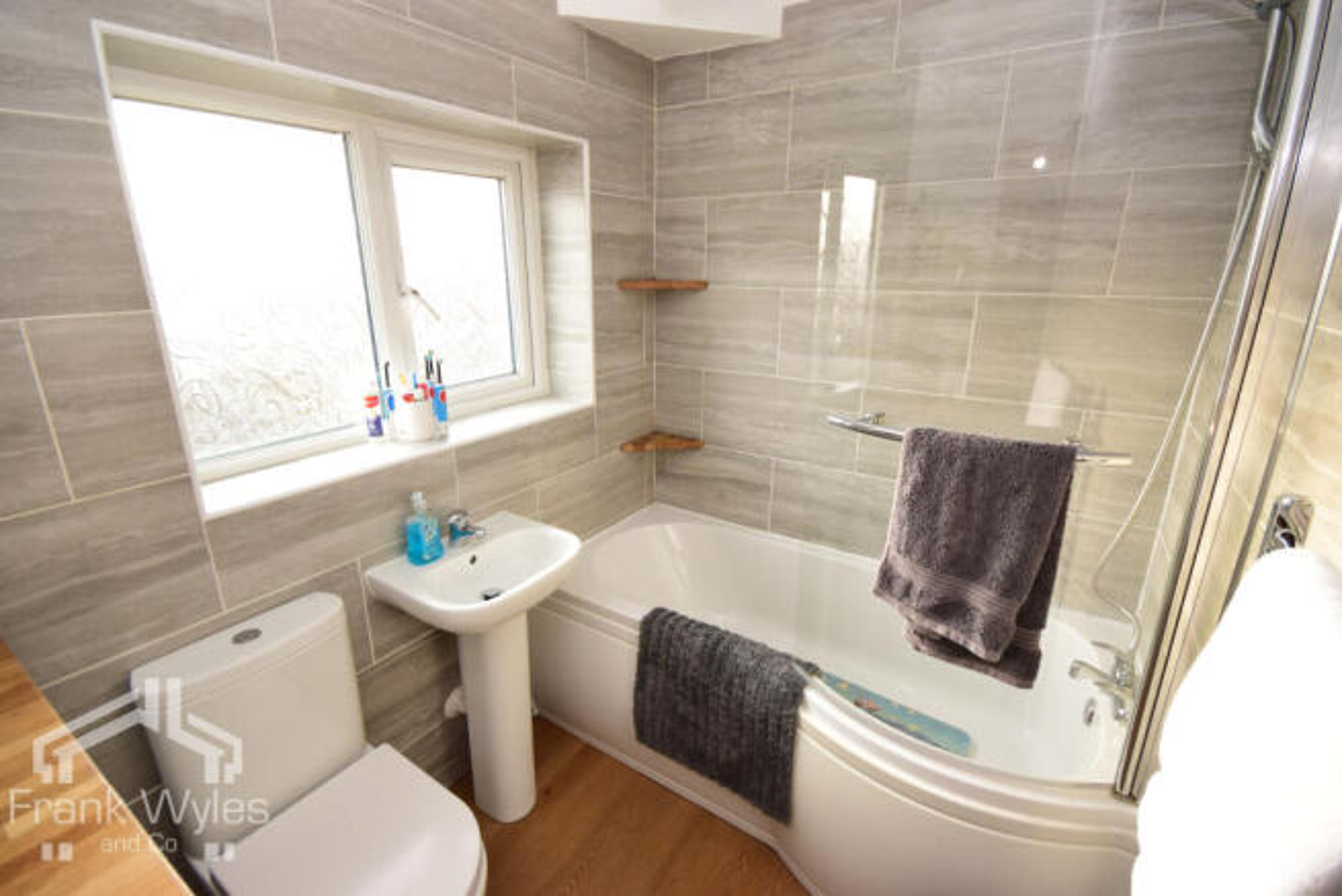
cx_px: 671
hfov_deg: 100.4
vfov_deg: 77.4
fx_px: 559
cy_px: 448
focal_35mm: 15
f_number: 9
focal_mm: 10
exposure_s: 1/80
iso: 1250
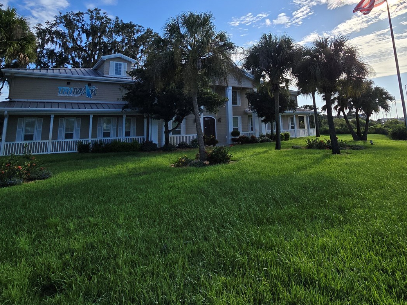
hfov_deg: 81.7
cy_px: 79
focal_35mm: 20
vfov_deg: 62.5
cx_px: 212
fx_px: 235
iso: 50
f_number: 2.2
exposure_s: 1/3483
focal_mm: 2.2
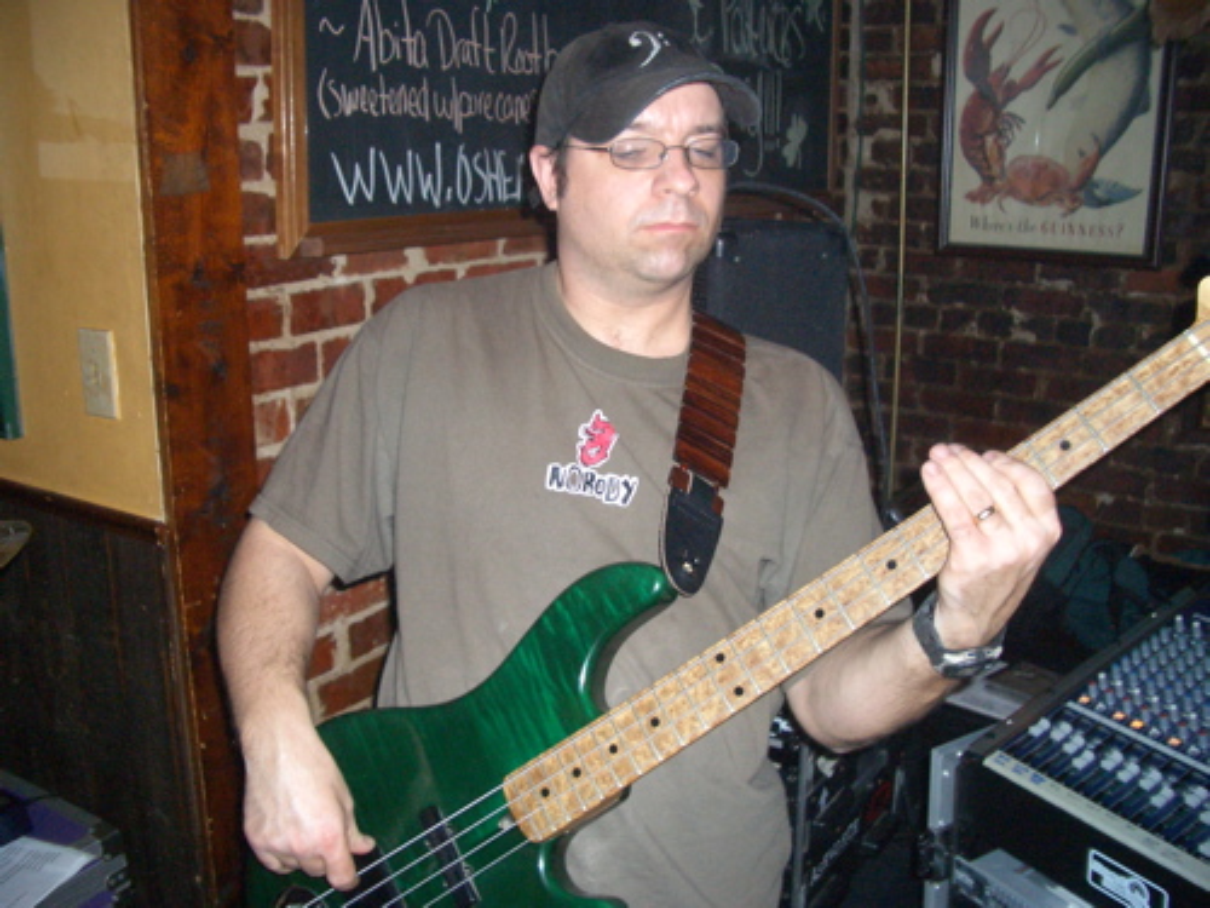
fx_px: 1223
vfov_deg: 40.7
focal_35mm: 35
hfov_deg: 52.6
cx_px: 605
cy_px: 454
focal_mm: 5.8
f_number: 2.6
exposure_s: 1/60
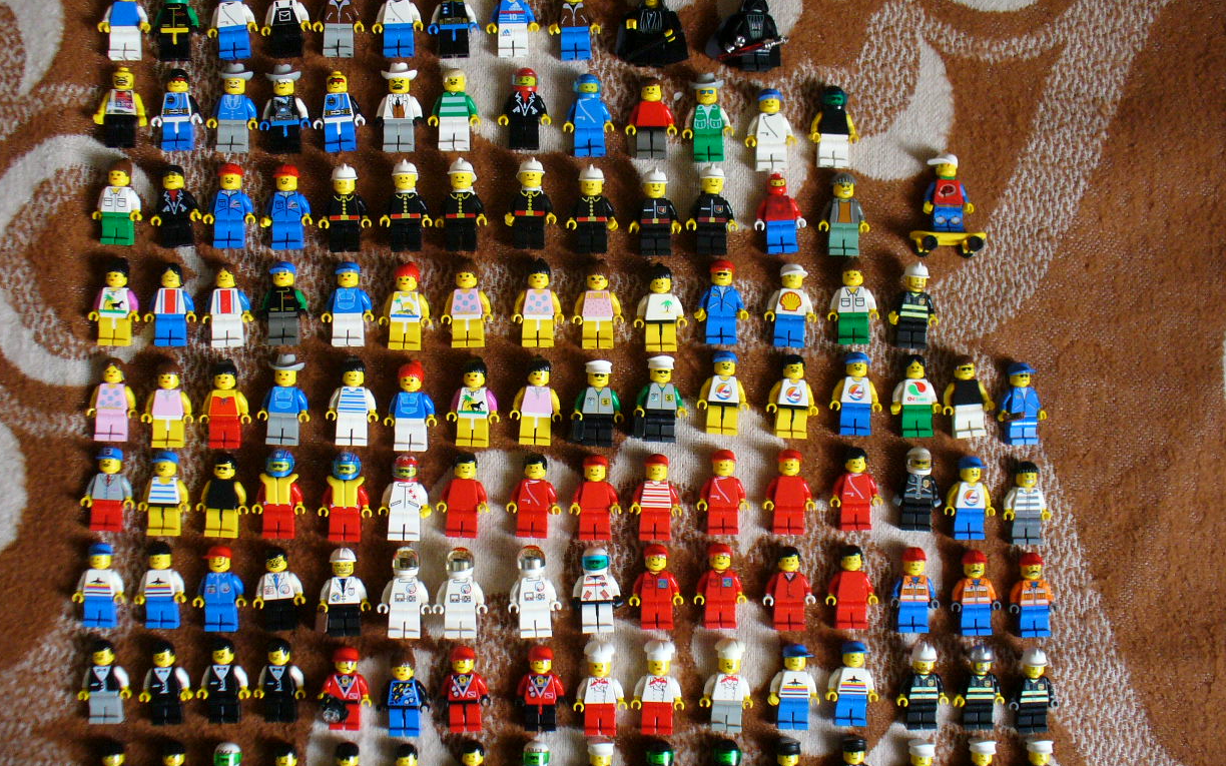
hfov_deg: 48.2
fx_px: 1370
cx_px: 602
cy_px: 395
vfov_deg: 31.2
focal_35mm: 41
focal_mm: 6.1
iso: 200
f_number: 2.8
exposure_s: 1/13
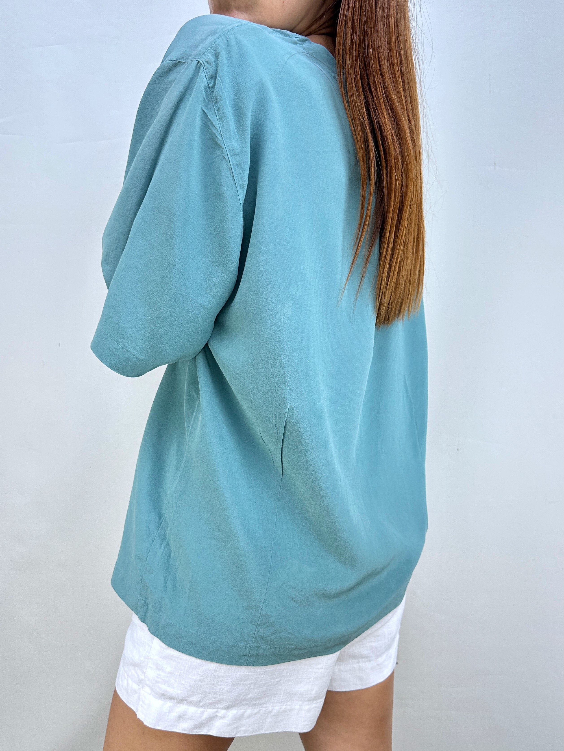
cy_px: 376
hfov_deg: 56.8
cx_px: 282
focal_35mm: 24
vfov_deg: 71.6
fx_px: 521
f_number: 1.78
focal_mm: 6.86
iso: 80
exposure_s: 1/429
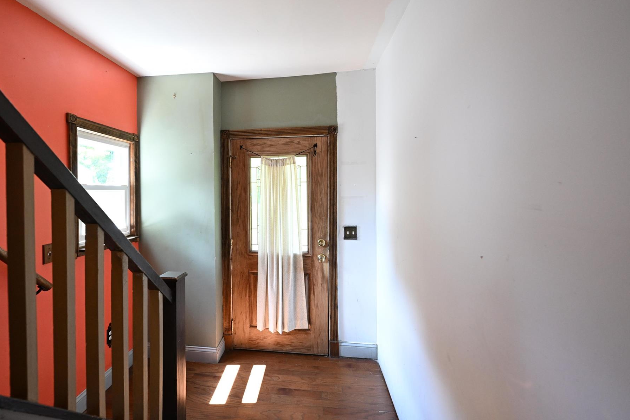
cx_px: 278
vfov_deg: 73.6
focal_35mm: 16
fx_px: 280
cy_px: 193
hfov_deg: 96.3
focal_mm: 14
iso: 2500
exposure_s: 1/160
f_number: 4.5
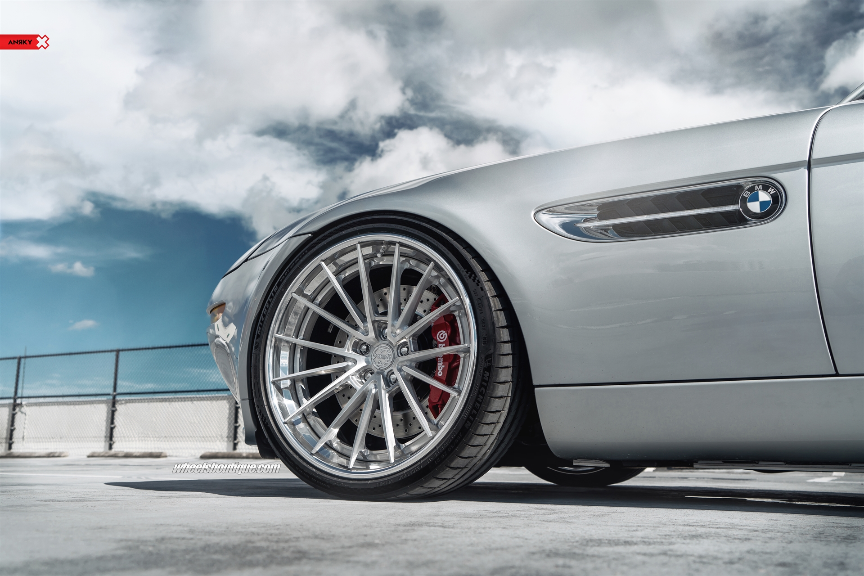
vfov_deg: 38.9
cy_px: 288
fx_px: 816
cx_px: 432
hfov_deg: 55.8
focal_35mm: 34
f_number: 6.3
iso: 100
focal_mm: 34
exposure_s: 1/320
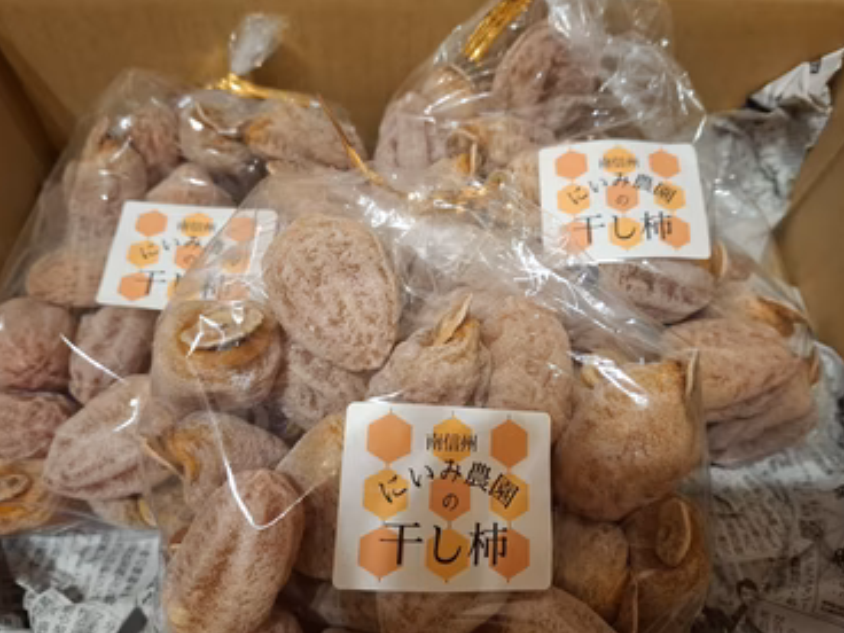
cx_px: 415
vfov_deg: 54.9
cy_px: 323
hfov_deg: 69.4
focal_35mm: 25
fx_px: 610
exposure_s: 1/33
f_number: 1.8
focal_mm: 5.54
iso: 400
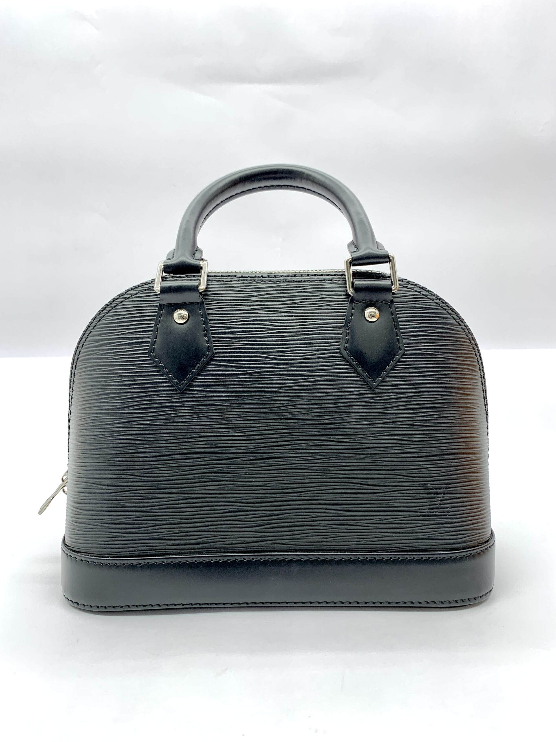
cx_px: 278
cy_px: 371
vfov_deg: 67.3
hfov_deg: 53.1
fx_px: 557
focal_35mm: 26
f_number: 1.8
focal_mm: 4.25
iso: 32
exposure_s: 1/100
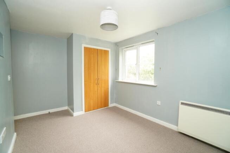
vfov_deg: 77.4
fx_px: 96
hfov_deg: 100.4
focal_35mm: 15
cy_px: 76
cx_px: 115
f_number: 5.6
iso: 1000
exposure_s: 1/60
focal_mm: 10
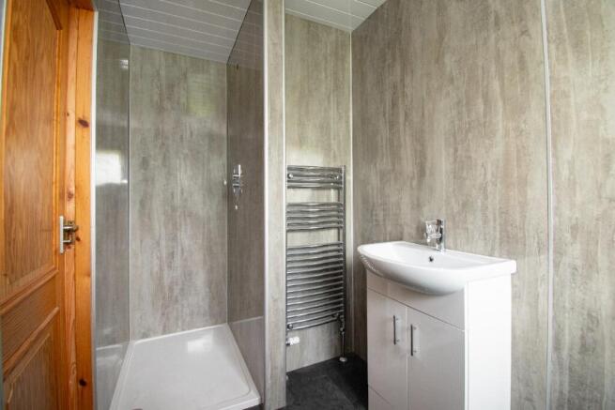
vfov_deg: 77.4
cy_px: 205
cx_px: 308
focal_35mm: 15
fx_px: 256
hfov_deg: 100.4
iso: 400
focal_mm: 10
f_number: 7.1
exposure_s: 1/2
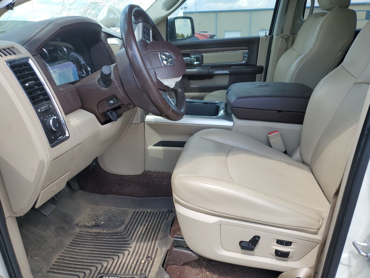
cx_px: 185
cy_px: 139
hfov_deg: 67.3
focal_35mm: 26
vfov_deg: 53.1
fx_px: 278
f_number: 1.5
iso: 50
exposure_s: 1/588
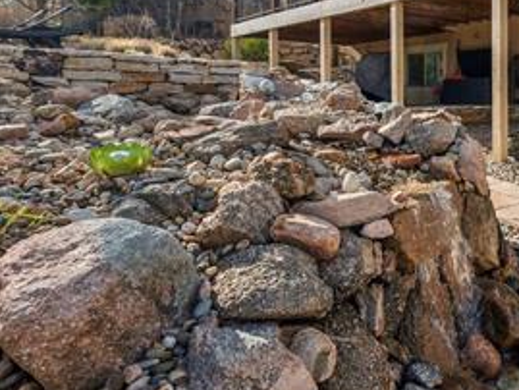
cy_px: 79
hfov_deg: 48.9
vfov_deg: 42.3
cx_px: 492
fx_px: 480
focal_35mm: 32
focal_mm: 14
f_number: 9
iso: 400
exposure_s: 1/320
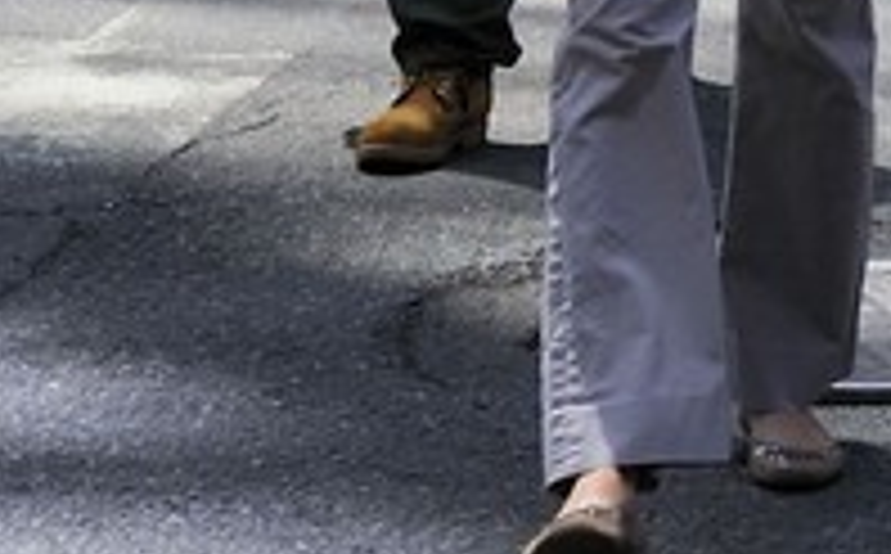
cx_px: 2241
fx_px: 6400
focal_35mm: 264
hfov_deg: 7.4
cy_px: -1725
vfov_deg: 4.5
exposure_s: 1/200
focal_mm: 32
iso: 200
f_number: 9
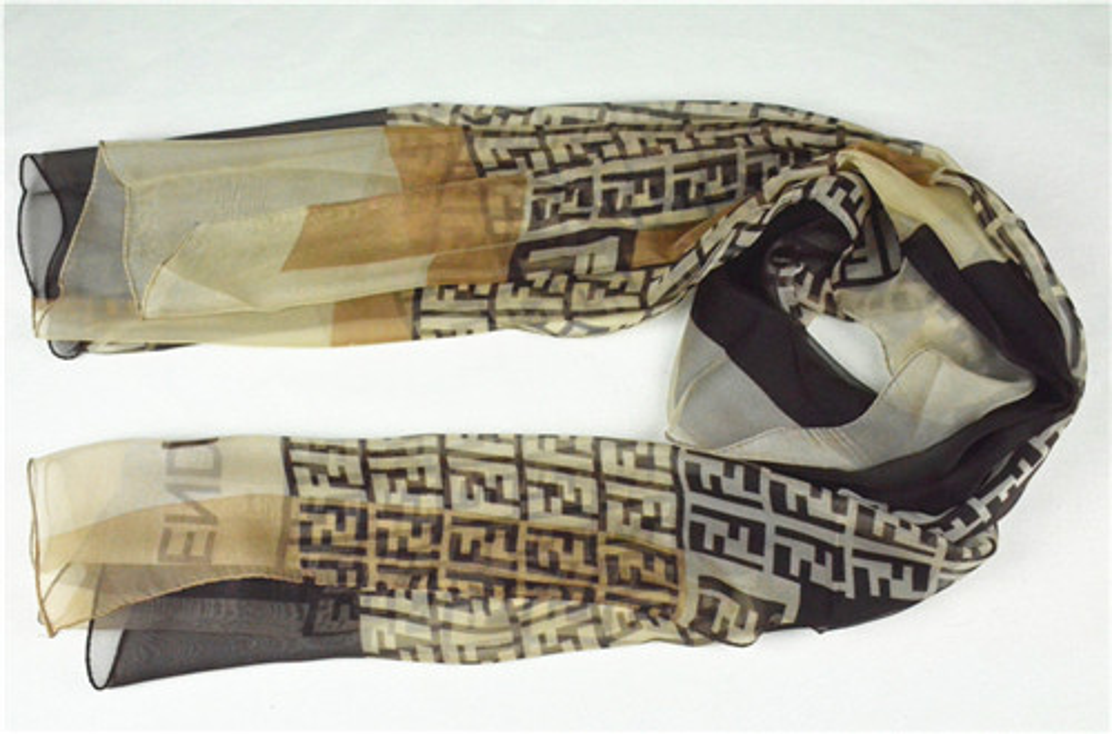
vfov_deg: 32.8
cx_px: 556
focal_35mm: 40
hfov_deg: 48.1
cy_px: 367
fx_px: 1247
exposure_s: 1/400
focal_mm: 27
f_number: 11
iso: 6400
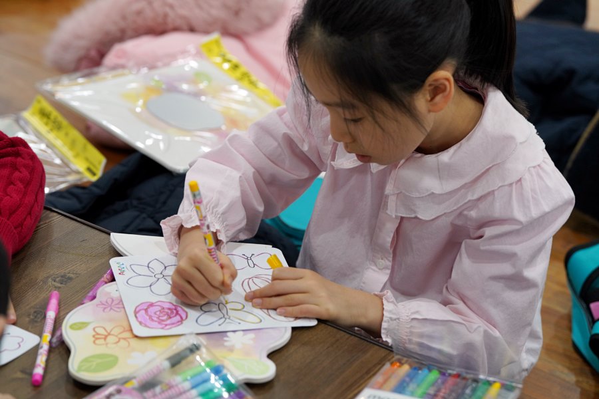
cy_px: 200
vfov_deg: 14.4
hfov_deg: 21.5
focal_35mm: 95
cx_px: 300
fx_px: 1581
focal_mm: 95
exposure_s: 1/160
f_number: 4
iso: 1250
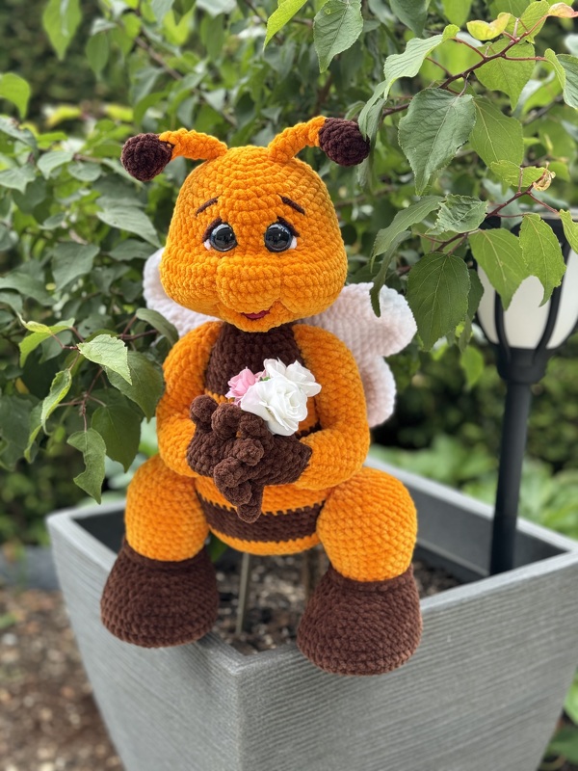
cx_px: 289
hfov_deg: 30.3
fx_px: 1069
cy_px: 386
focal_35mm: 48
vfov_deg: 39.7
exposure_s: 1/220
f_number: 1.78
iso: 64
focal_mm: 6.76
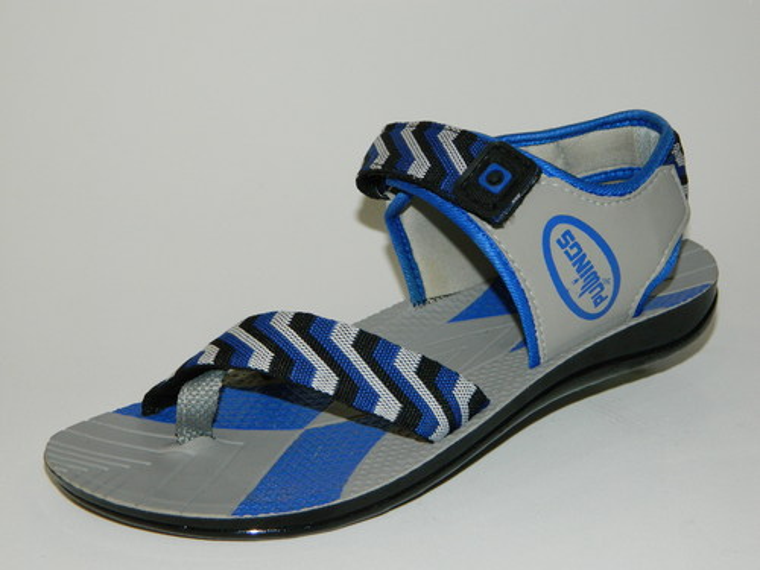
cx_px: 380
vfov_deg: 21.0
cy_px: 285
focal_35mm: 70
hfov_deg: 27.8
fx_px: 1537
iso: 200
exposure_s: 1/50
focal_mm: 12.6
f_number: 4
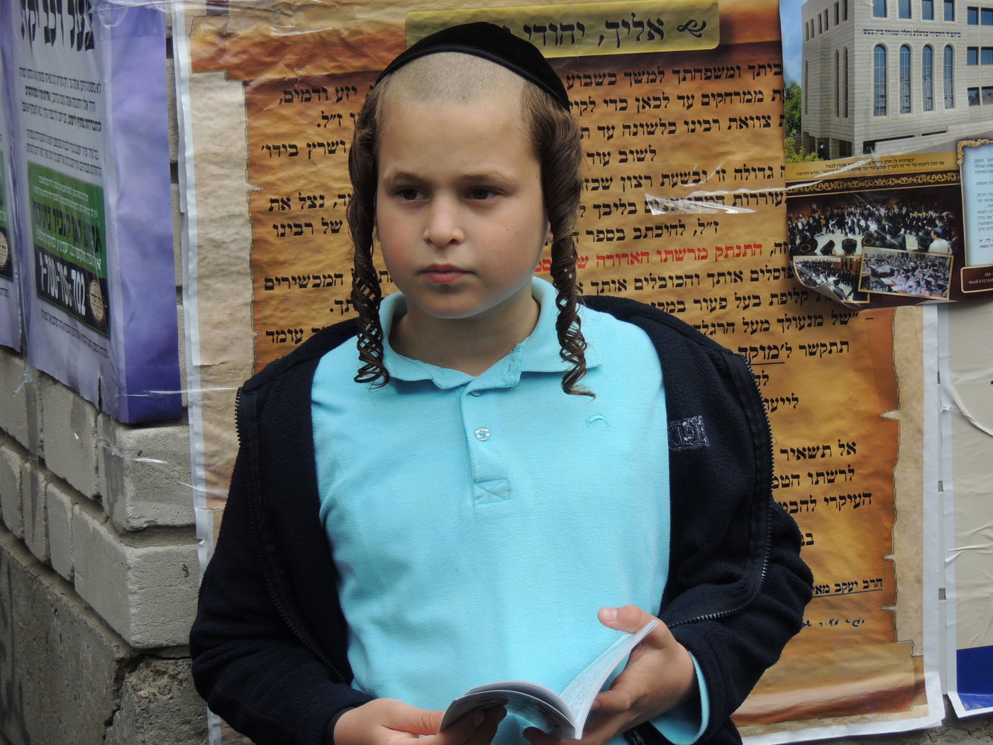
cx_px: 496
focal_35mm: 105
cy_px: 372
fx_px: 3012
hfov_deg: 18.7
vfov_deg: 14.1
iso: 140
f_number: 4.2
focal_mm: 18.7
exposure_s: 1/400
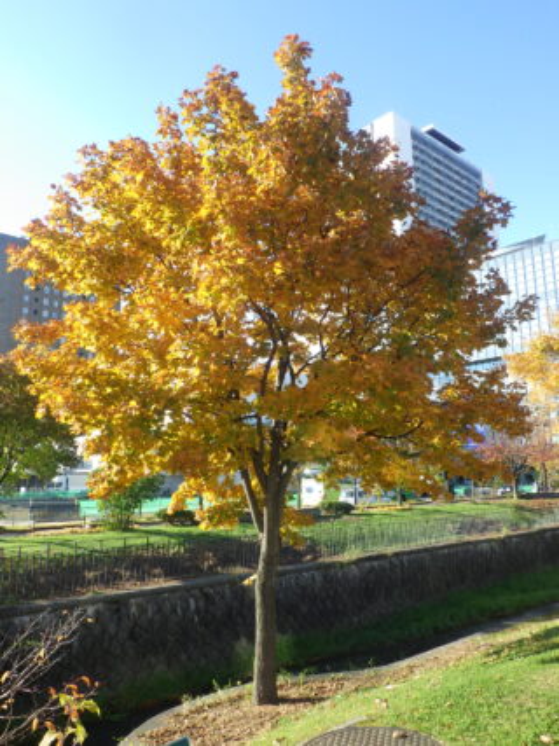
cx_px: 280
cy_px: 373
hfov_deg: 49.7
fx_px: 603
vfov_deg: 63.5
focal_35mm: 28
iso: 125
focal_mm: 5
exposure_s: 1/250
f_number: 4.2
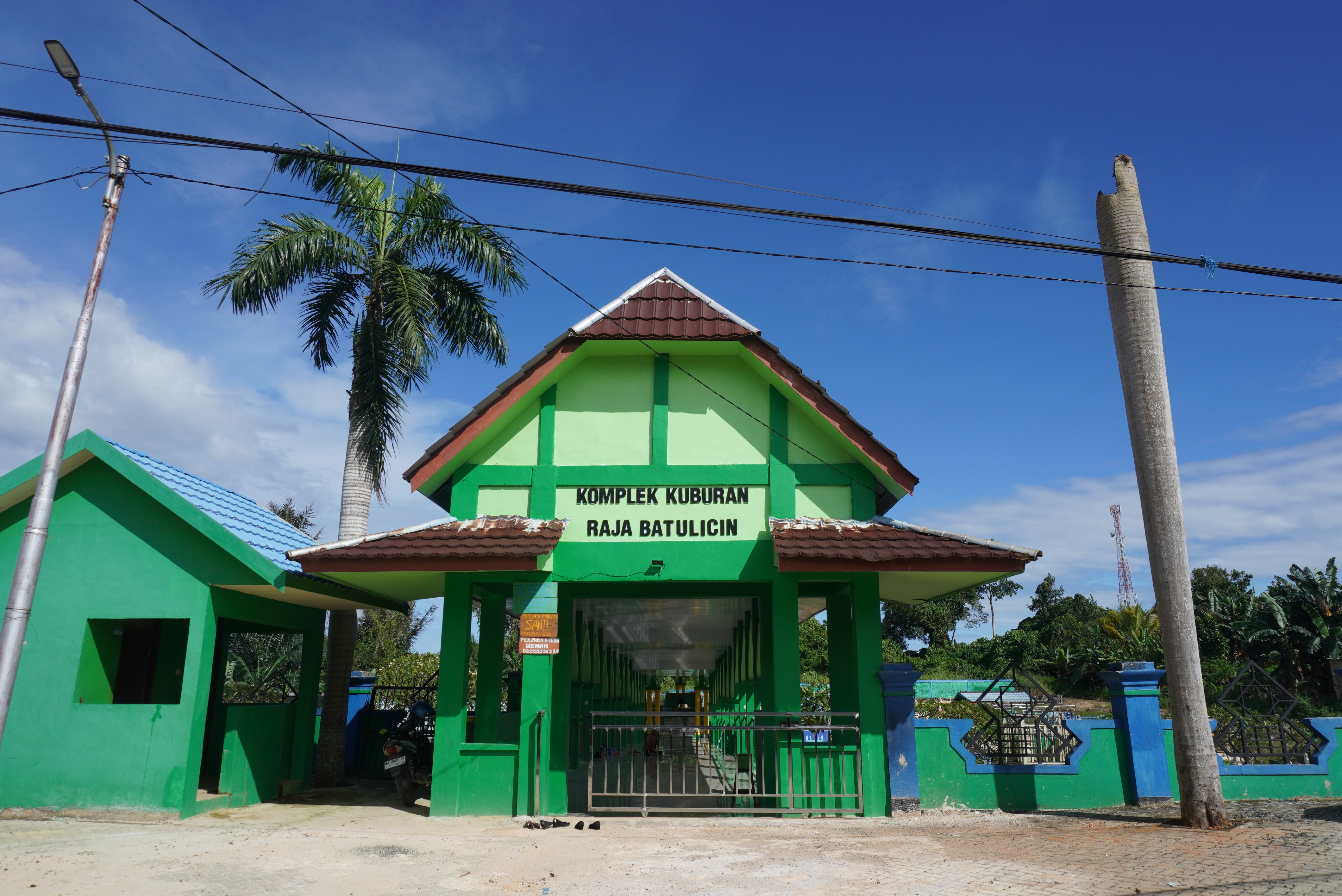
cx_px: 671
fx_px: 895
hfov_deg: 73.7
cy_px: 448
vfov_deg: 53.2
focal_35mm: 24
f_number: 13
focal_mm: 16
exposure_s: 1/320
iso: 160
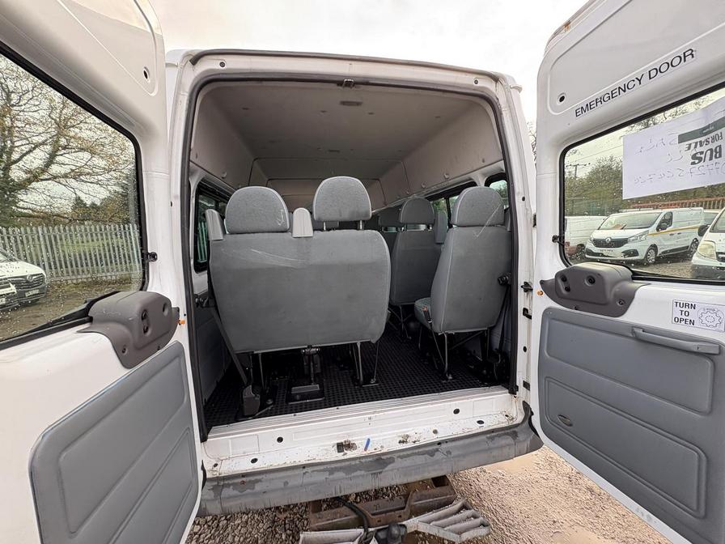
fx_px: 293
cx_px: 362
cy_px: 272
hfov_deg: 102.1
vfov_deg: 85.7
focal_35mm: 14
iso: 100
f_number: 2.2
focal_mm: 2.22
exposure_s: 1/99
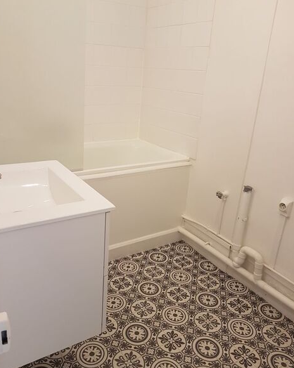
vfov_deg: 62.2
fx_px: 305
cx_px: 145
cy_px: 178
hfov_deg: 51.5
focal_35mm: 28
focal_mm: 4.2
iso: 125
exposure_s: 1/50
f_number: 1.7
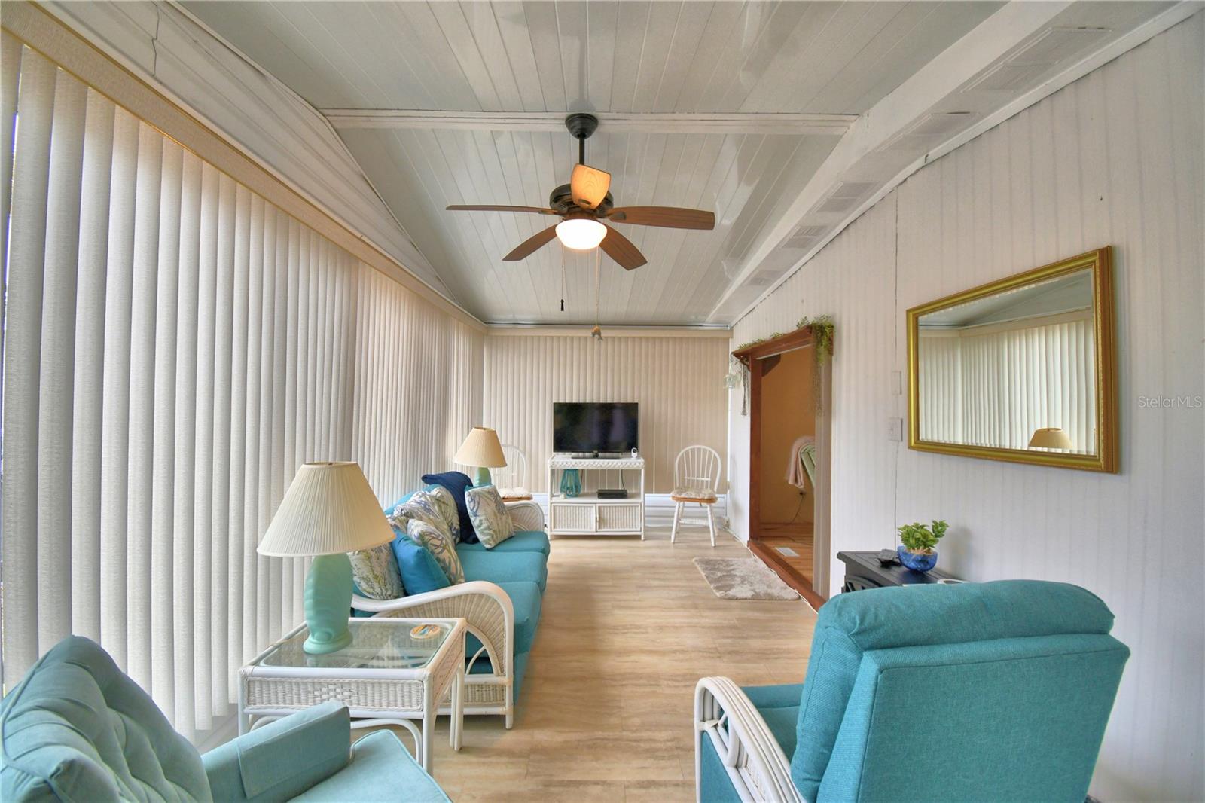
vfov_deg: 77.3
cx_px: 602
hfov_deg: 100.4
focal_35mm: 15
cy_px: 402
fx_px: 502
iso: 320
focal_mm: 10
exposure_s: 1/125
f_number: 4.5
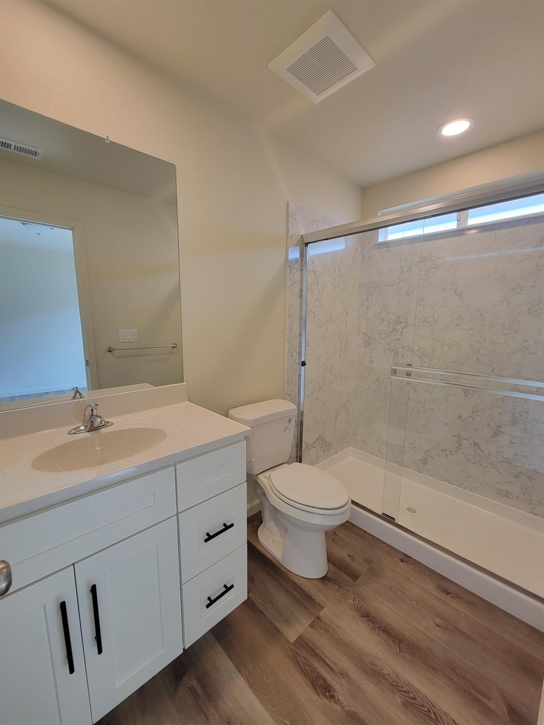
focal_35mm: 13
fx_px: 272
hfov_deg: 89.9
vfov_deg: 106.2
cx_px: 272
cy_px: 362
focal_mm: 2.2
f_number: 2.2
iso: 125
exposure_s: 1/60
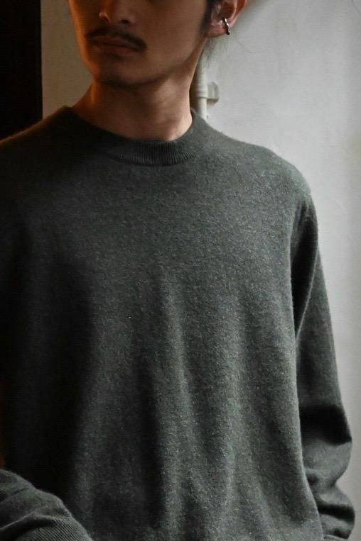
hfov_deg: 14.5
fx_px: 1415
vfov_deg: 21.4
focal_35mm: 94
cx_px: 115
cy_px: 448
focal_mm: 56
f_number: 5.6
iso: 12800
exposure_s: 1/125
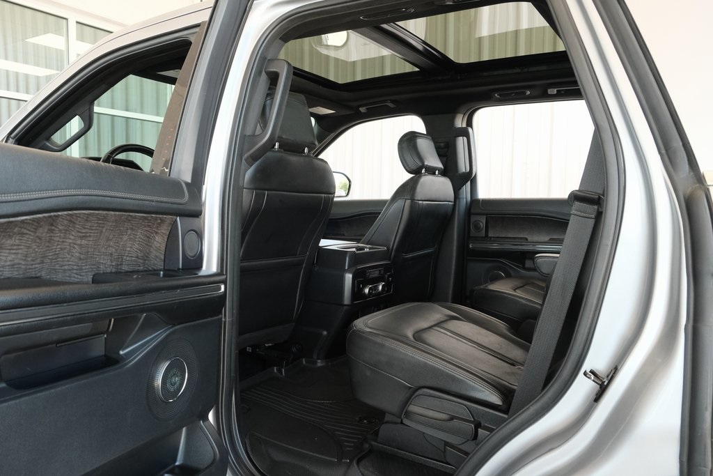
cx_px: 356
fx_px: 535
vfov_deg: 47.9
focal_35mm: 27
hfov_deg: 67.4
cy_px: 238
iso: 2500
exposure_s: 1/250
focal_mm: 18
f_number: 5
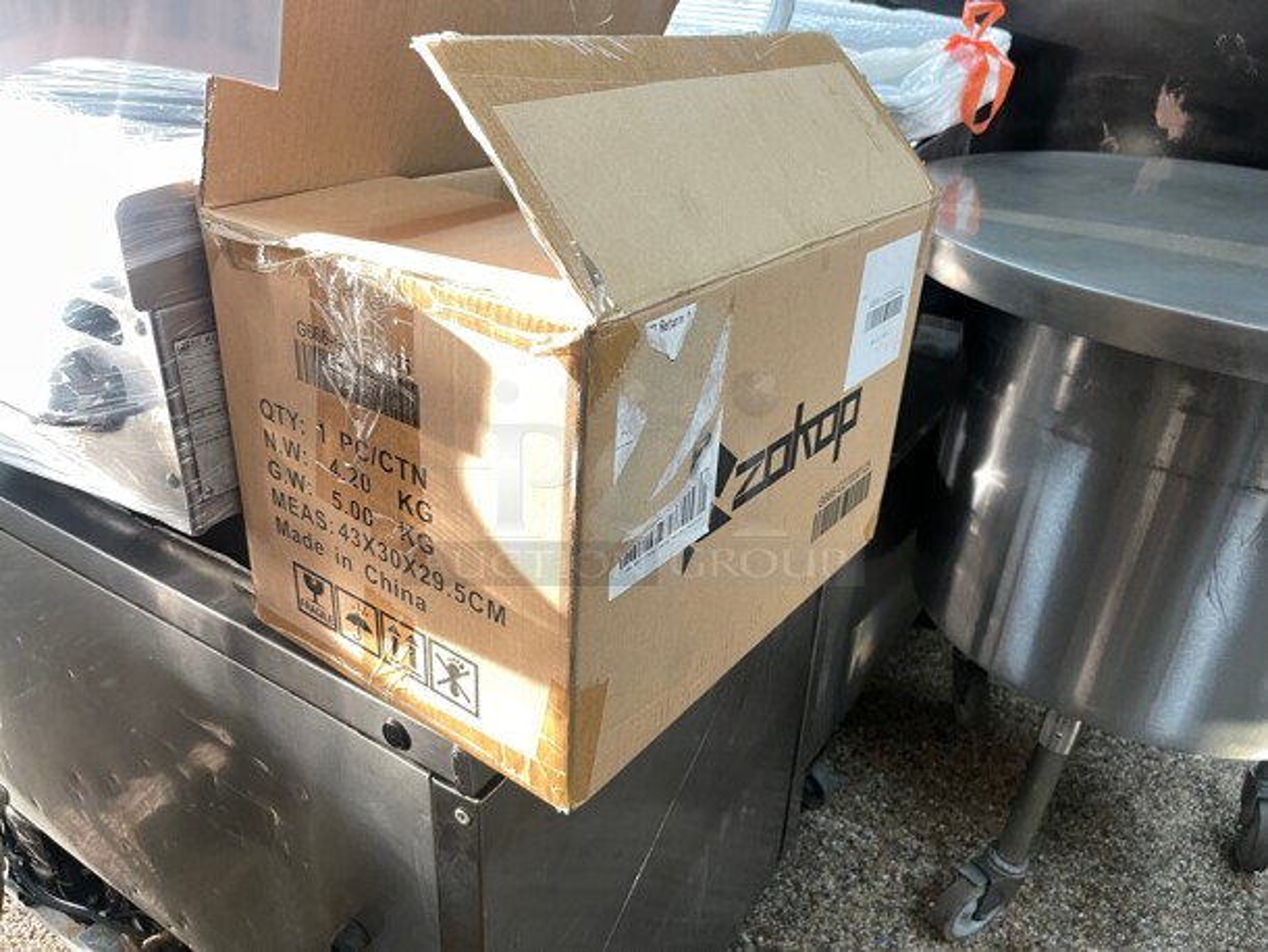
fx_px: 953
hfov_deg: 67.3
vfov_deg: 53.1
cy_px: 476
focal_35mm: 26
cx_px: 634
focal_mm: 5.1
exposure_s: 1/99
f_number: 1.6
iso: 125
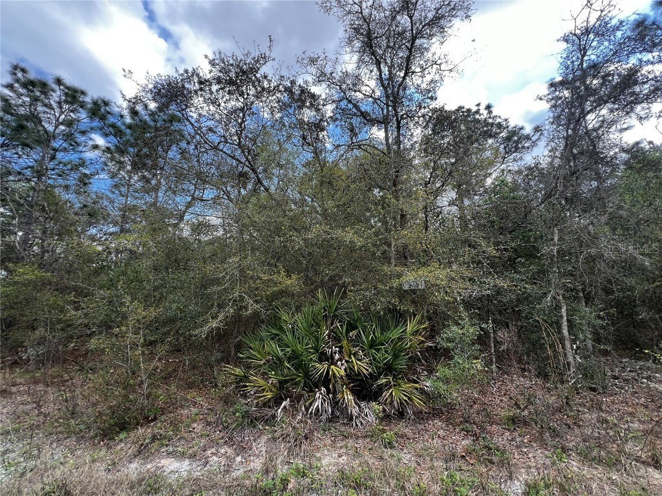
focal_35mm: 13
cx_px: 331
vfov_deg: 89.9
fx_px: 249
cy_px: 248
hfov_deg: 106.2
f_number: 1.8
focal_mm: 1.57
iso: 32
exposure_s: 1/288
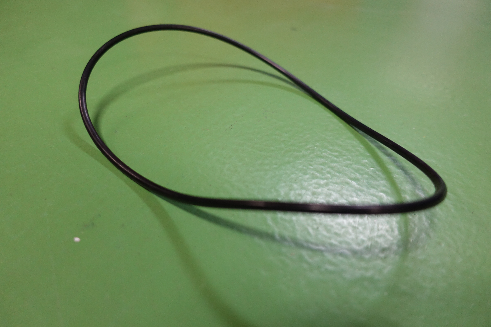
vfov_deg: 53.1
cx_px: 246
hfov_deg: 73.7
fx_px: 327
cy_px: 164
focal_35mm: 24
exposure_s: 1/30
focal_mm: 8.8
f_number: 1.8
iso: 400
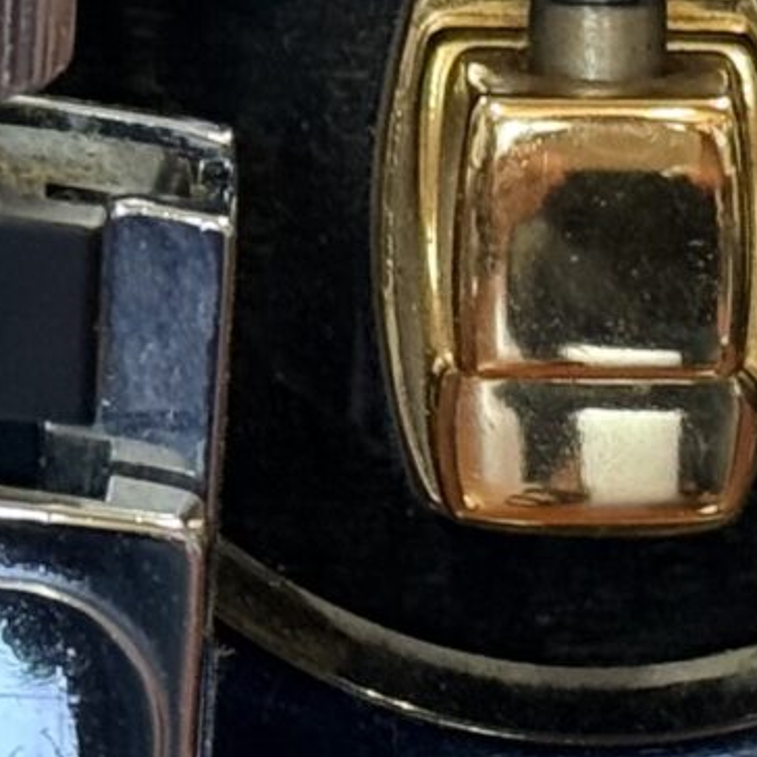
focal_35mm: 298
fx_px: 7373
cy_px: 659
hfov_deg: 5.9
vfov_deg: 5.9
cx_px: 651
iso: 200
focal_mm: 6.76
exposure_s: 1/40
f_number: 1.78
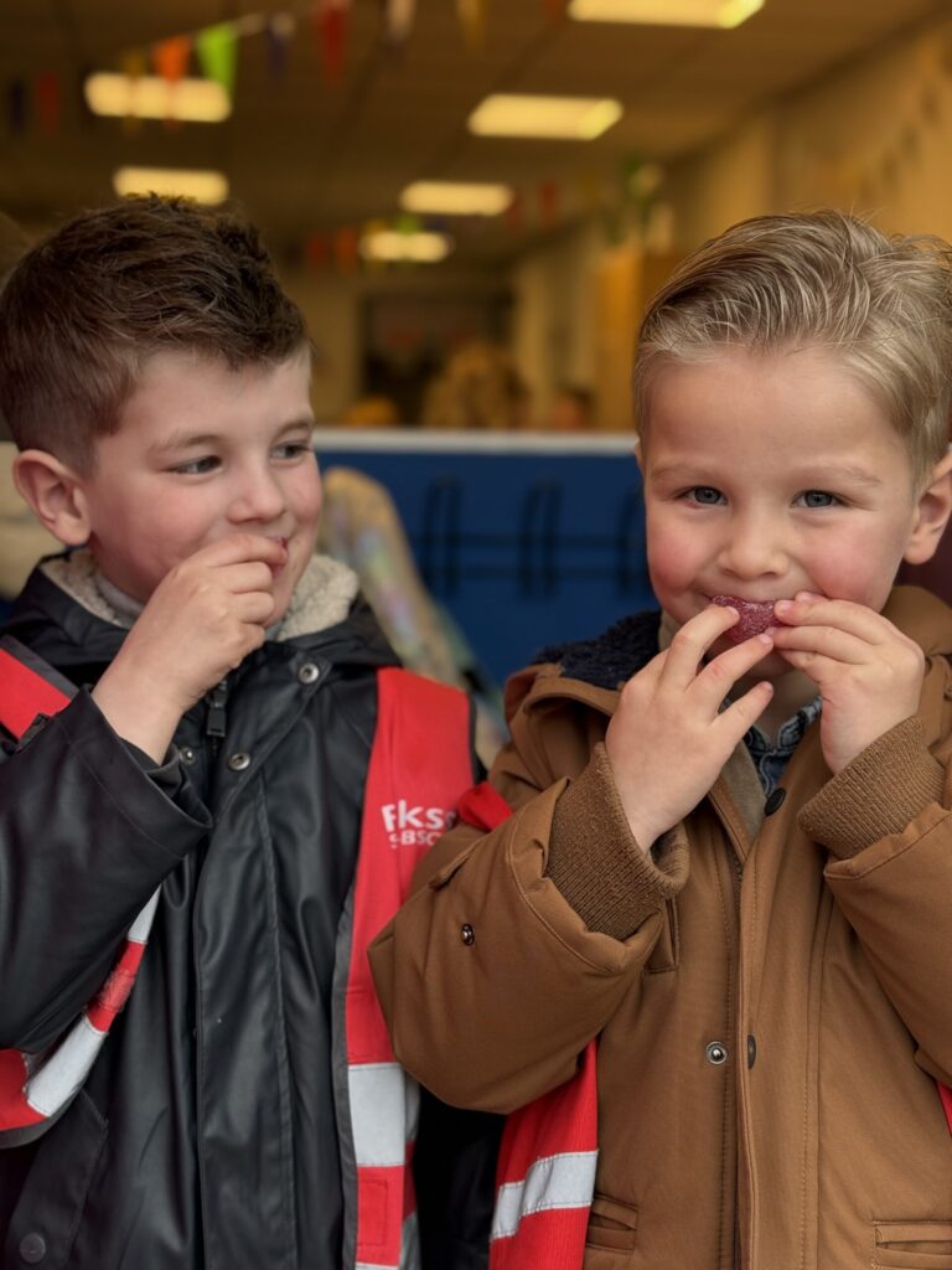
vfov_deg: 39.7
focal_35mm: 48
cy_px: 635
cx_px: 476
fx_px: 1760
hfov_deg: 30.3
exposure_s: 1/121
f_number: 1.78
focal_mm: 6.76
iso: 50
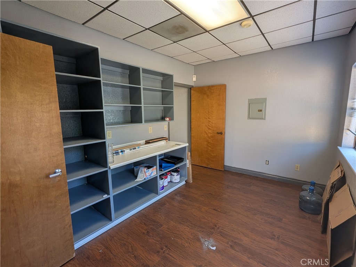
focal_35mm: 16
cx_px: 178
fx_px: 165
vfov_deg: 78.1
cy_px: 134
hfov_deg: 94.5
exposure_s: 1/58
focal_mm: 2.22
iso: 47
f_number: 2.2
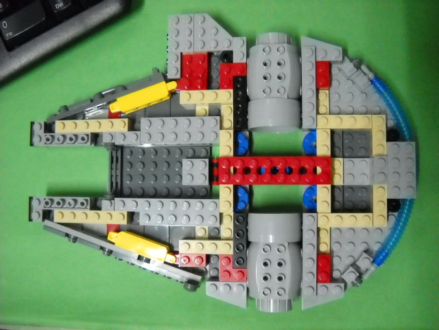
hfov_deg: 45.8
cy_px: 165
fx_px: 520
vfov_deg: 35.1
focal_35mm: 41
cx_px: 220
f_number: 3.1
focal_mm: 6.72
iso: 800
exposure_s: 1/15
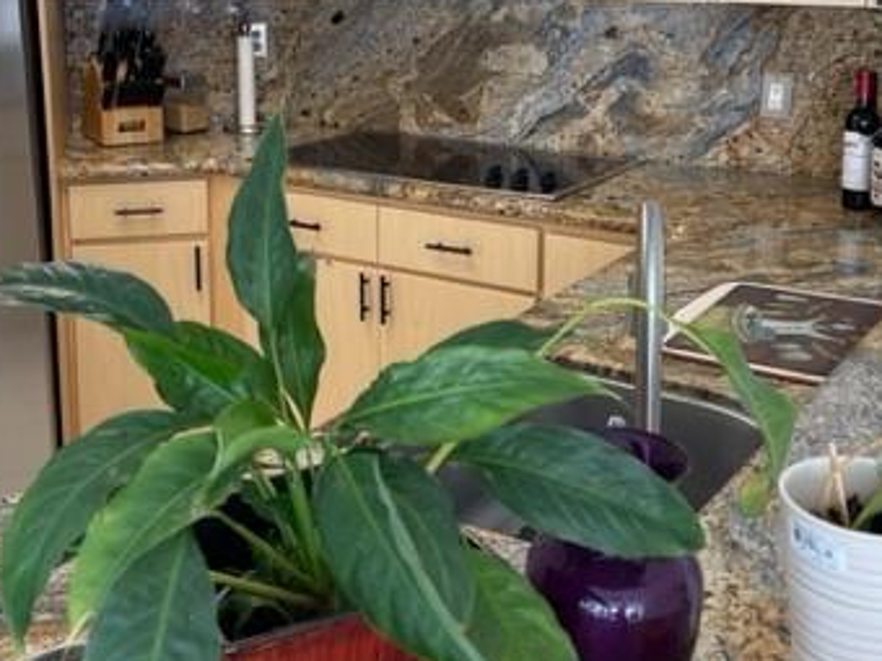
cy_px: 156
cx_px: 376
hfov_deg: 38.8
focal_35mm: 49
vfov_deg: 29.2
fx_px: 1248
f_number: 1.6
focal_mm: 5.1
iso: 100
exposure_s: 1/120
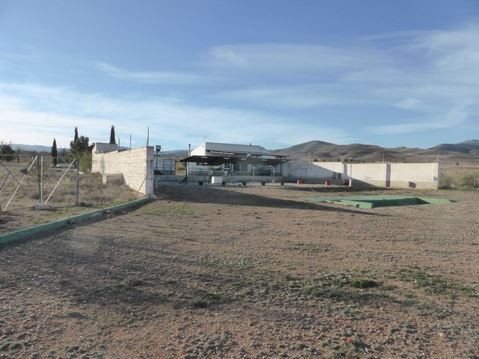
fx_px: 346
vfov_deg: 54.9
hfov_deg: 69.4
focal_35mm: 25
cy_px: 180
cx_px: 240
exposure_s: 1/800
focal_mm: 4.3
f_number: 4.5
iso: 200
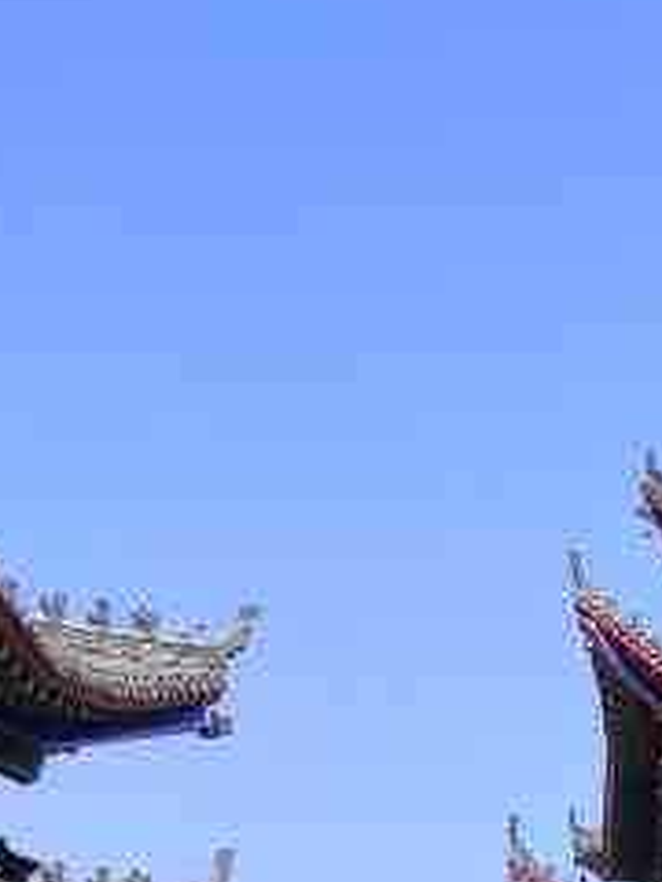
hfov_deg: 13.4
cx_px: 967
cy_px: 1009
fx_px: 2677
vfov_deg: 17.9
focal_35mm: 105
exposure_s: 1/1250
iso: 50
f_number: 1.8
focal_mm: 3.95
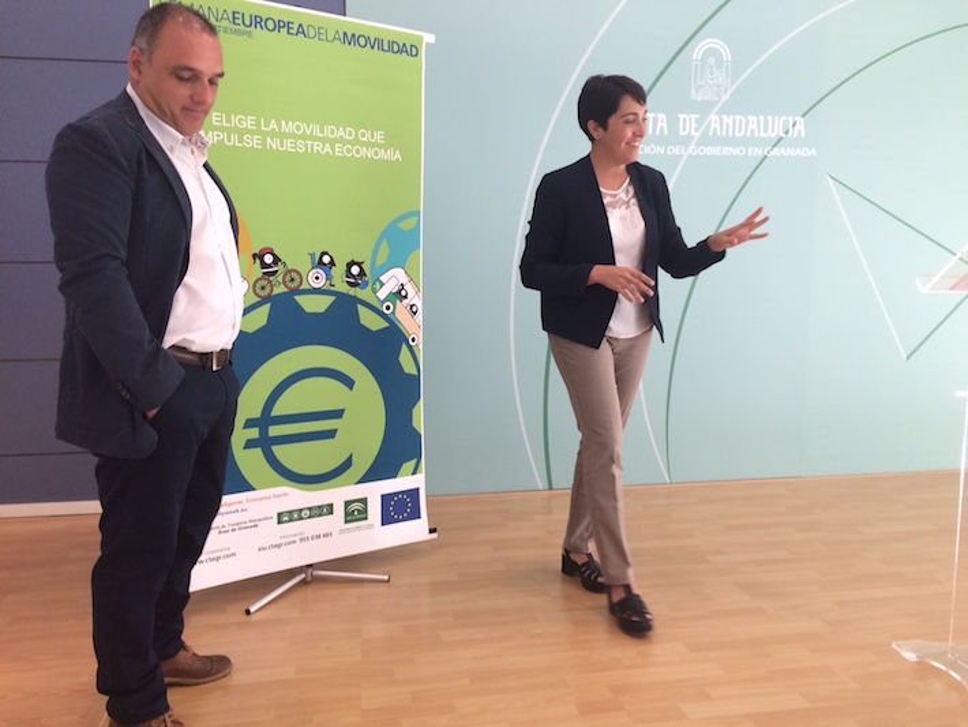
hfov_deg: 61.6
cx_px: 484
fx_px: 811
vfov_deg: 48.3
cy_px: 364
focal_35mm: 29
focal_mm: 4.15
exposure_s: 1/33
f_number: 2.2
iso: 50
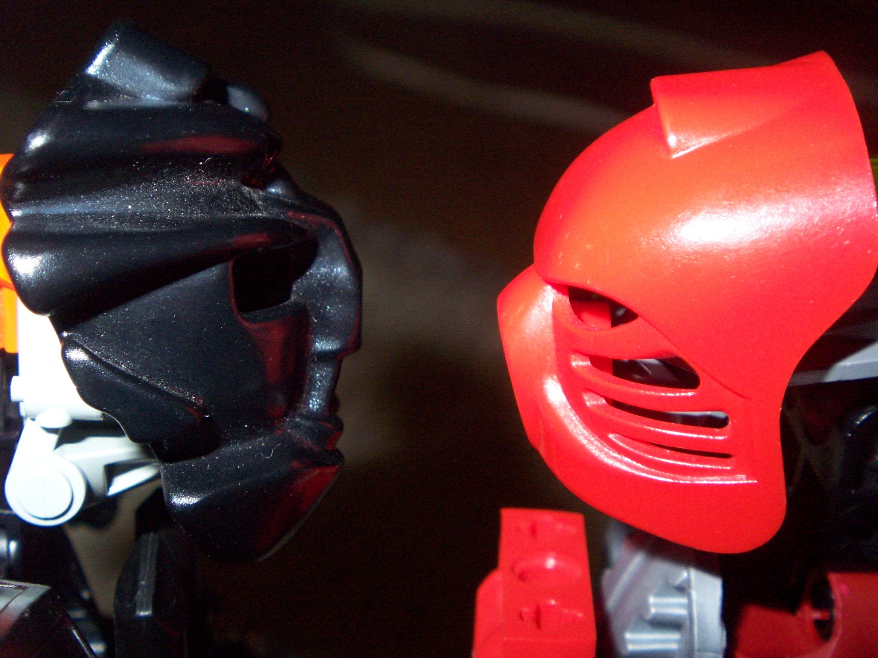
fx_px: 1547
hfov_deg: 31.7
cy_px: 329
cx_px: 439
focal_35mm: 61
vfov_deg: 24.0
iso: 200
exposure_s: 1/80
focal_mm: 9.9
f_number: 4.1
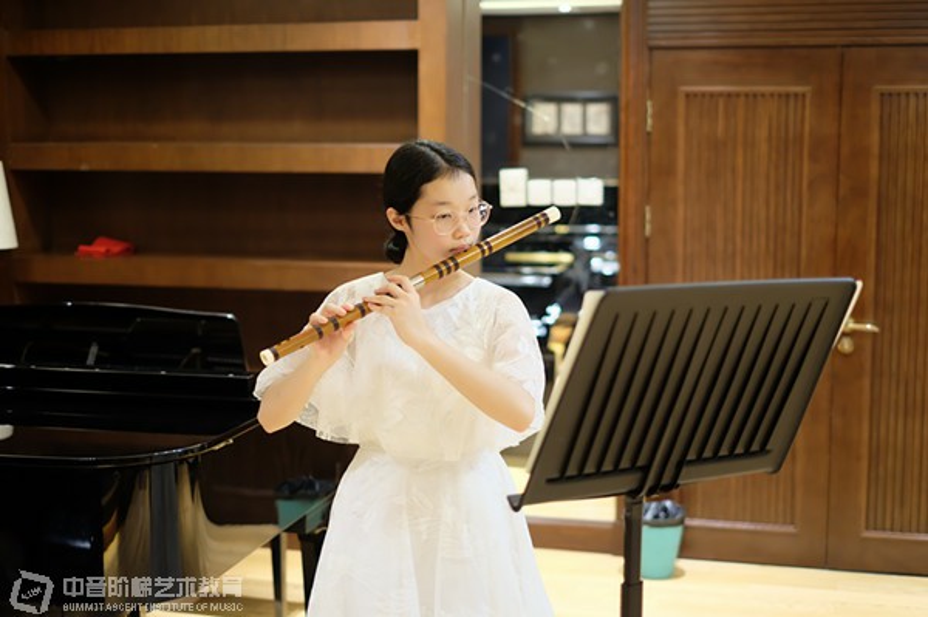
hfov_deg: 37.5
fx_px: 1365
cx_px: 464
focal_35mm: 53
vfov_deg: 25.5
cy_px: 308
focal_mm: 35
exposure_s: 1/75
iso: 800
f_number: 1.4
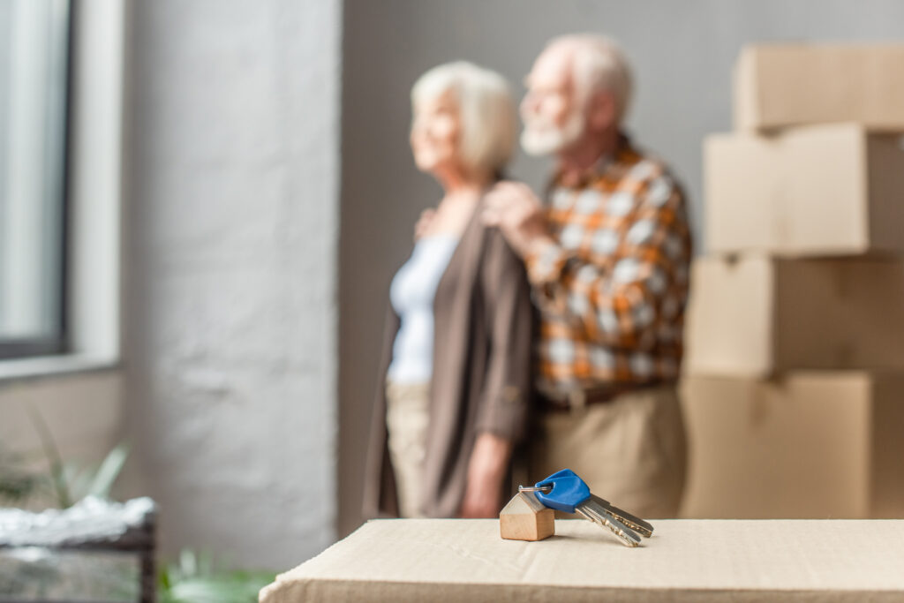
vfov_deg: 27.0
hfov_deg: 39.6
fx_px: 1256
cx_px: 452
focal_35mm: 50
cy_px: 302
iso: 400
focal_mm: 50
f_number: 4
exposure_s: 1/160
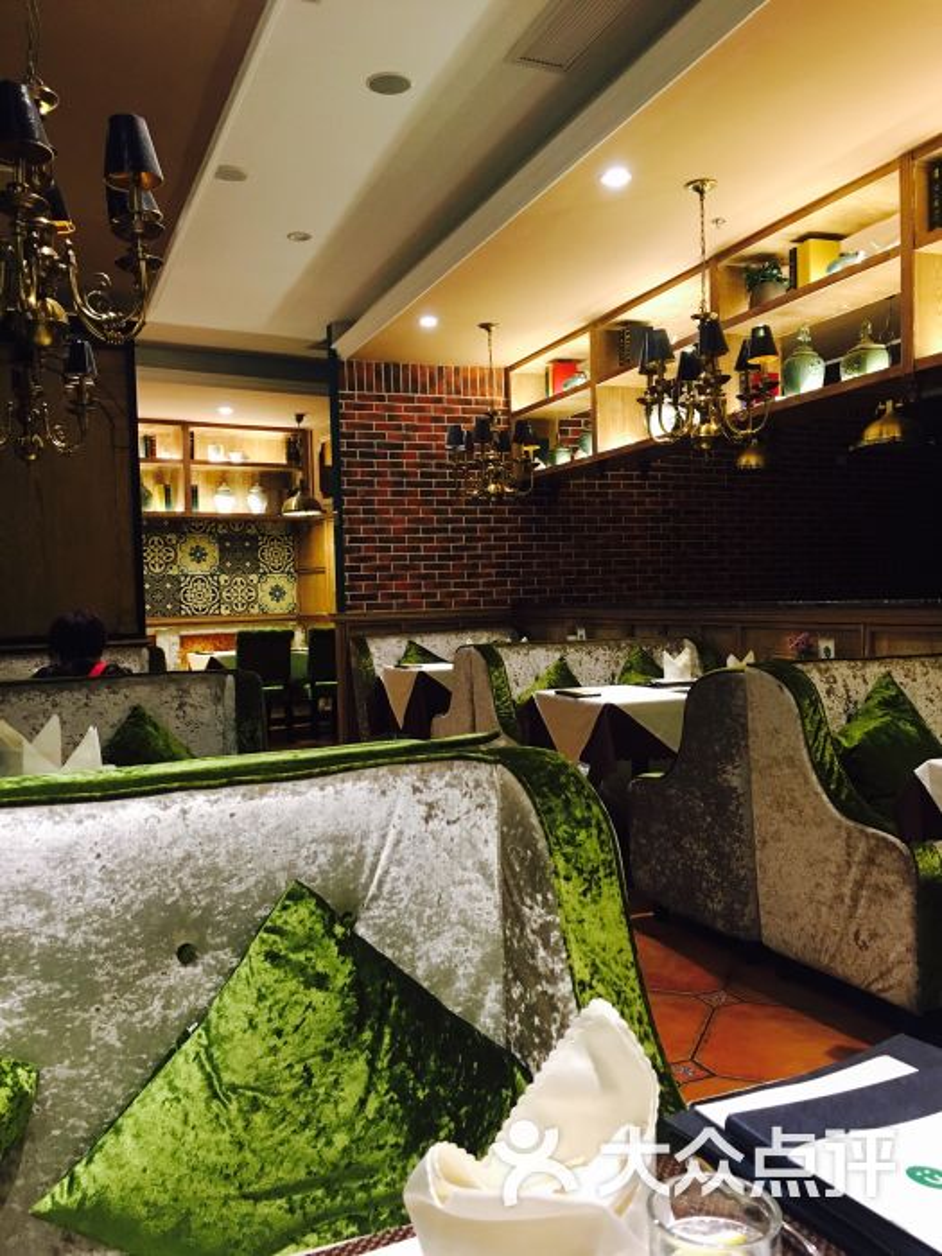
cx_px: 471
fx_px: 1052
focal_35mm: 29
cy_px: 628
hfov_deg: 48.2
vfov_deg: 61.7
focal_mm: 4.15
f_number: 2.2
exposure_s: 1/33
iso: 160
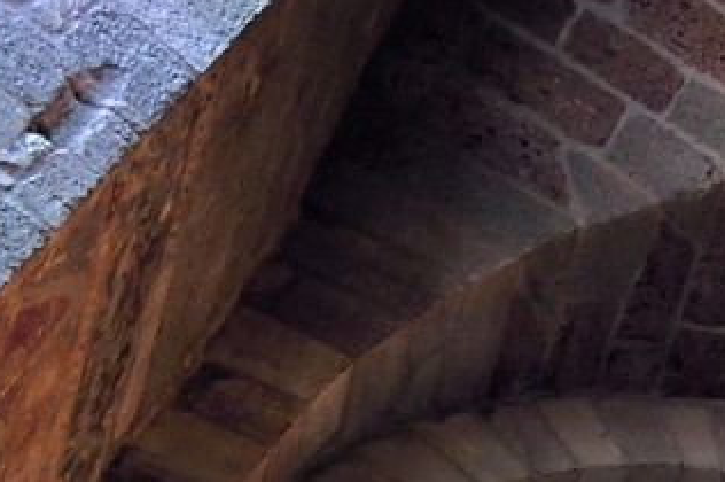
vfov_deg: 8.9
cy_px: 881
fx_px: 2957
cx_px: 1730
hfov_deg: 11.6
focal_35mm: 147
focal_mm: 29
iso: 1600
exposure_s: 1/13
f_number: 6.3
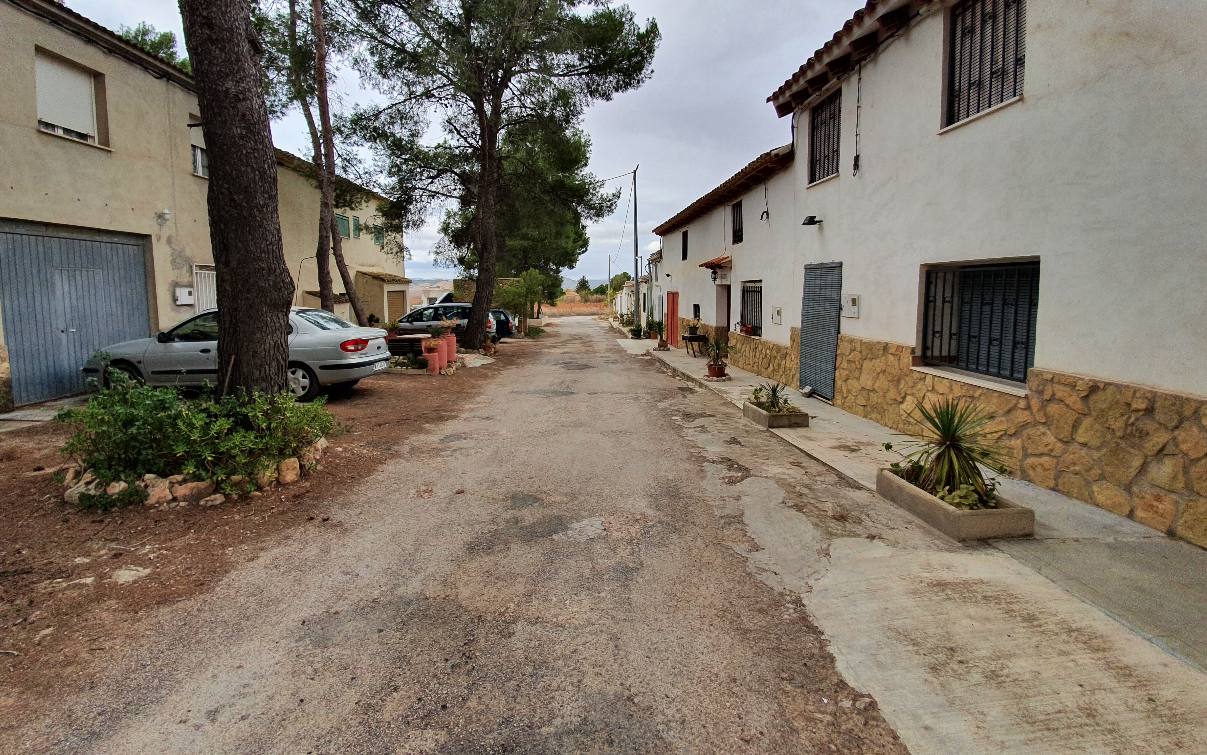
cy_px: 326
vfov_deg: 74.4
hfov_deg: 101.3
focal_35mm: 15
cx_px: 564
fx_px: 493
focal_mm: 1.8
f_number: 2.2
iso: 50
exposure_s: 1/718
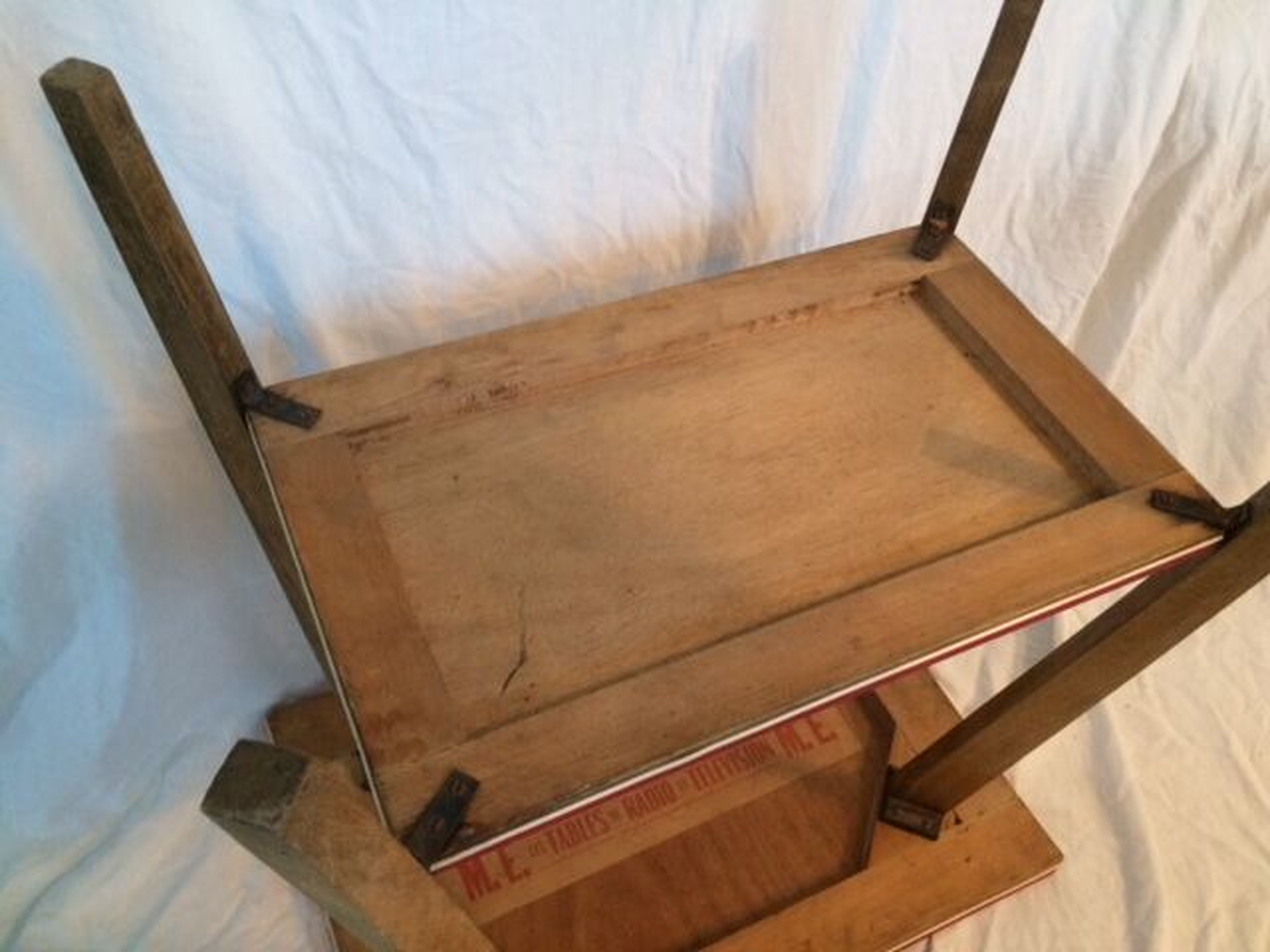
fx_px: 1064
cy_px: 476
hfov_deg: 61.7
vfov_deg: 48.2
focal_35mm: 29
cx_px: 635
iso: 320
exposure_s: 1/33
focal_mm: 4.15
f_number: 2.2
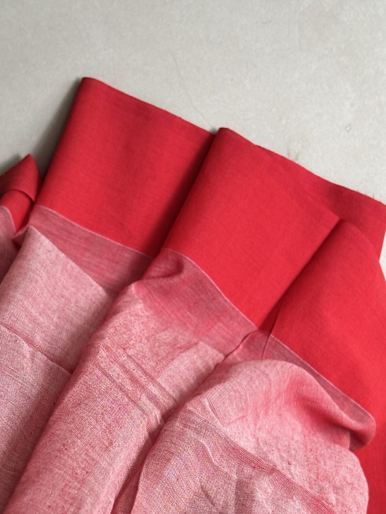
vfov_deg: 22.0
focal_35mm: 88
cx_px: 158
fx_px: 1308
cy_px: 396
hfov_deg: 16.8
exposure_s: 1/50
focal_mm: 5.96
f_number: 1.6
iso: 100
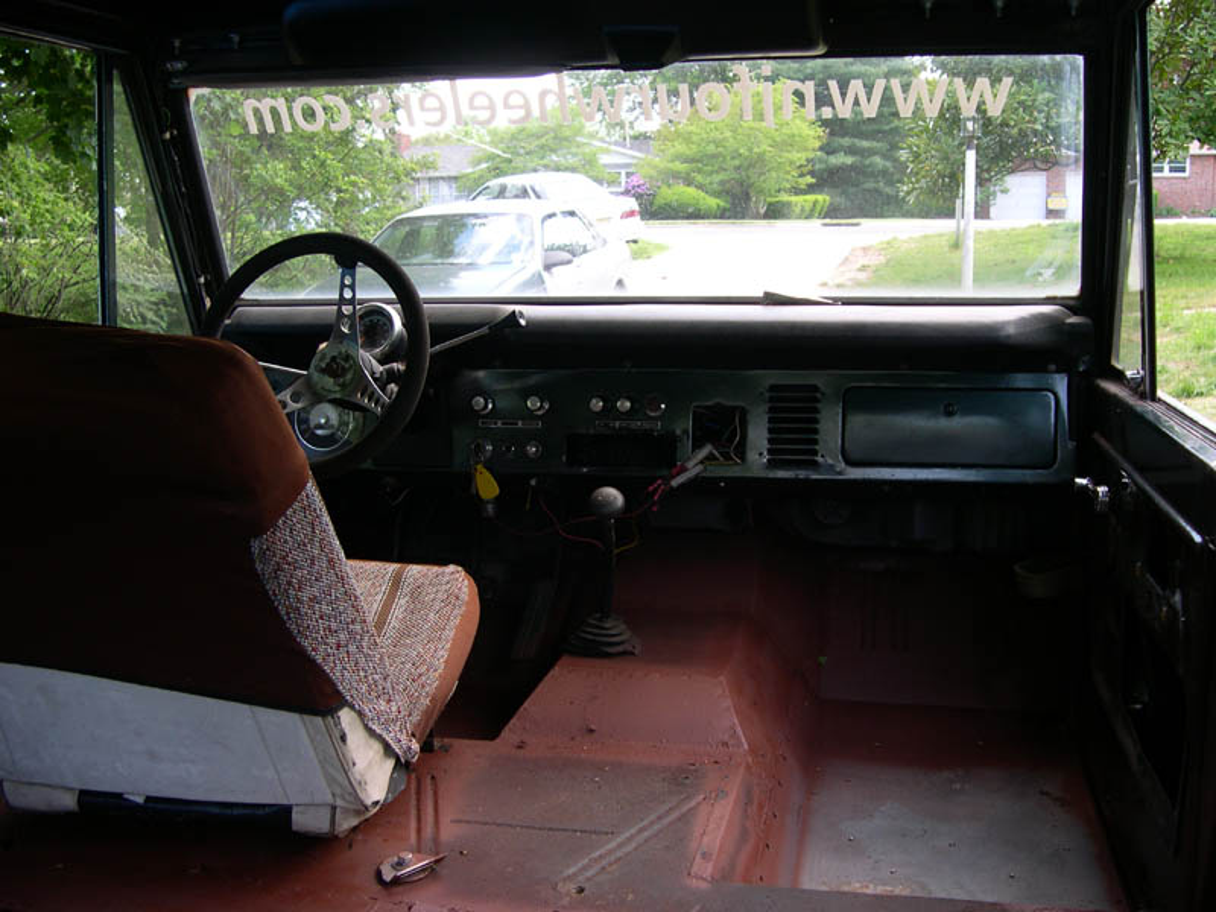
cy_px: 456
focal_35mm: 38
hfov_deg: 49.0
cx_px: 608
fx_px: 1335
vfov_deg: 37.7
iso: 100
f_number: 2.8
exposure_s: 1/81.8
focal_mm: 8
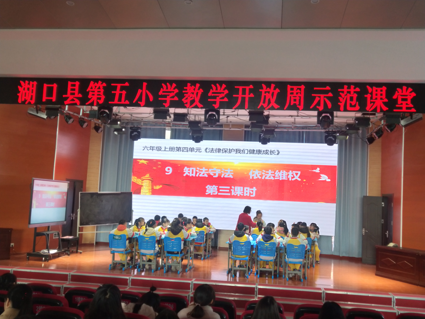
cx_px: 212
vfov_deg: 34.3
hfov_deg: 44.8
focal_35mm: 42
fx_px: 516
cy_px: 160
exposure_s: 1/100
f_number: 1.8
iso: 68
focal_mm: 3.95
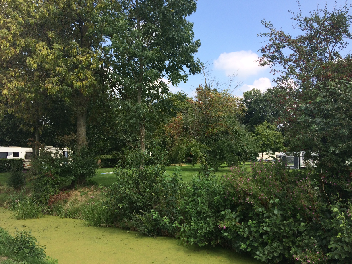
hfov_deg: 60.0
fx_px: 305
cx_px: 172
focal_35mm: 30
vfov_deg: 46.8
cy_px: 136
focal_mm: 4.15
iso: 32
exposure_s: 1/1208
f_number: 2.2
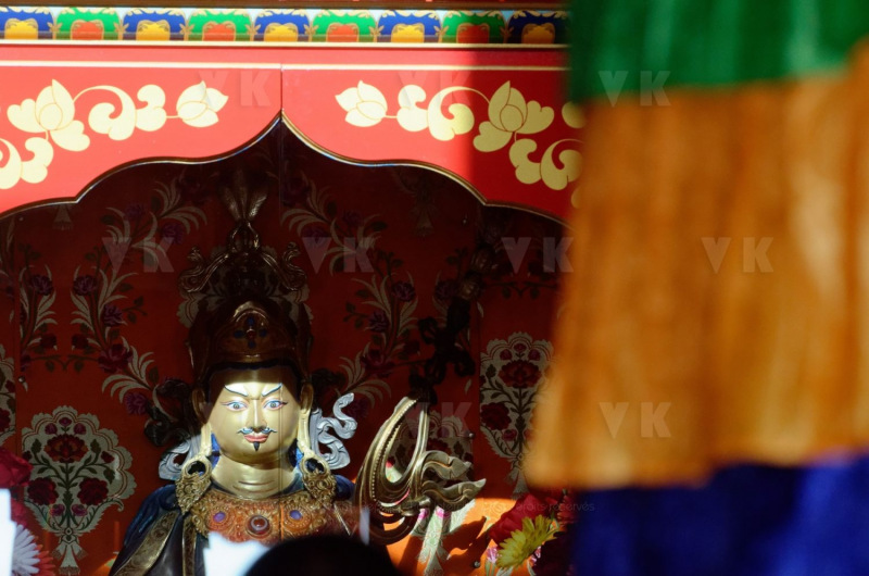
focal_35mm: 300
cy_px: 288
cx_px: 434
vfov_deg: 4.6
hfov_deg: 6.9
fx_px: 7227
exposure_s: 1/500
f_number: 5.6
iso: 2000
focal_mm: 200
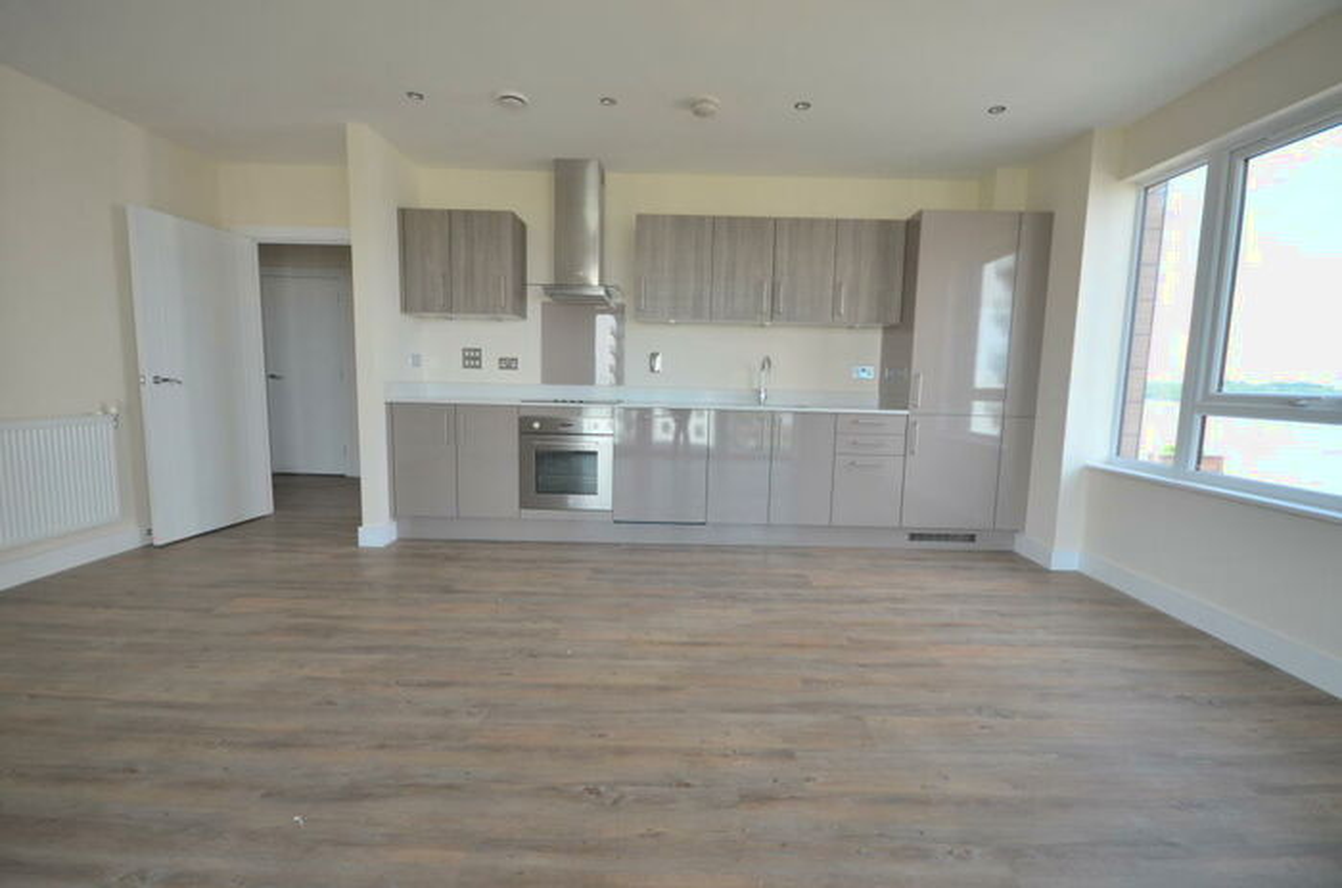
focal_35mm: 15
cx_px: 671
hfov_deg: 100.5
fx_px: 558
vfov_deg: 77.0
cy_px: 444
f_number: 5.6
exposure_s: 1/125
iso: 360
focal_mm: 10
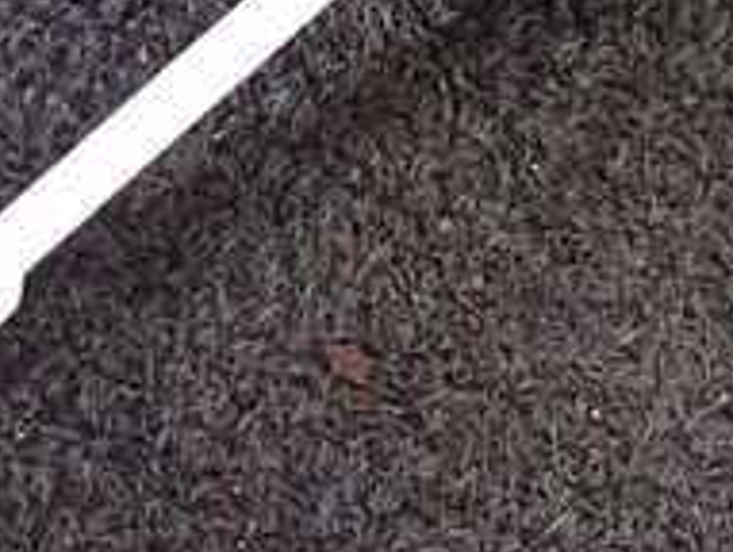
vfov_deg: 15.1
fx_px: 1994
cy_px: -138
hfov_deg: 20.8
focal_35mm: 94
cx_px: 342
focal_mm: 5.4
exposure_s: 1/30
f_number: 2.3
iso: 1250
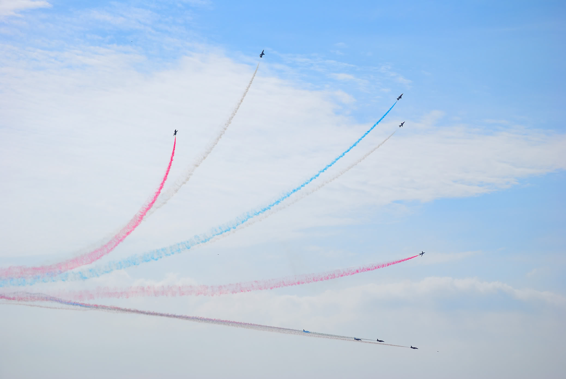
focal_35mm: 123
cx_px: 283
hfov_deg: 16.6
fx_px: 1936
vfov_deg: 11.2
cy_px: 190
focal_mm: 82
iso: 100
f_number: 8
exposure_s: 1/1000
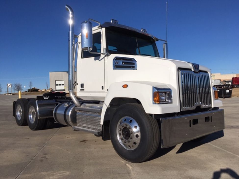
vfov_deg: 48.2
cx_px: 120
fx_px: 200
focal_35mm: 29
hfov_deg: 61.7
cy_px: 90
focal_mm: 4.15
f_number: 2.2
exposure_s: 1/4525
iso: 25
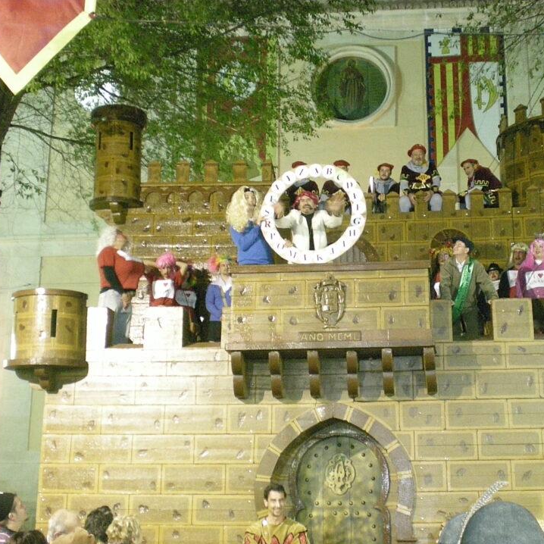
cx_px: 353
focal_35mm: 52
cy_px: 272
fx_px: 925
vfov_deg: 32.8
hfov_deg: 32.6
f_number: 3.5
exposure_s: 1/11.3
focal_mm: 7.4
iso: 607
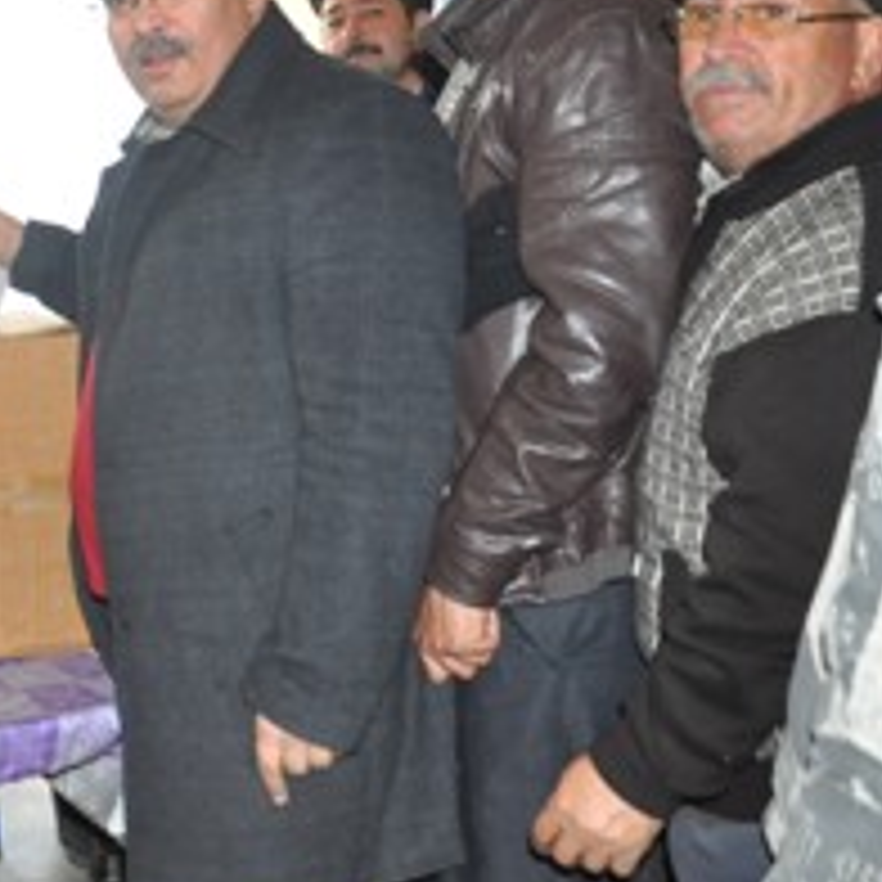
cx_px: -122
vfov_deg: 26.8
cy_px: 310
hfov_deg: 24.8
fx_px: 1845
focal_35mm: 64
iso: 1000
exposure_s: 1/60
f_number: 4.5
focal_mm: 22
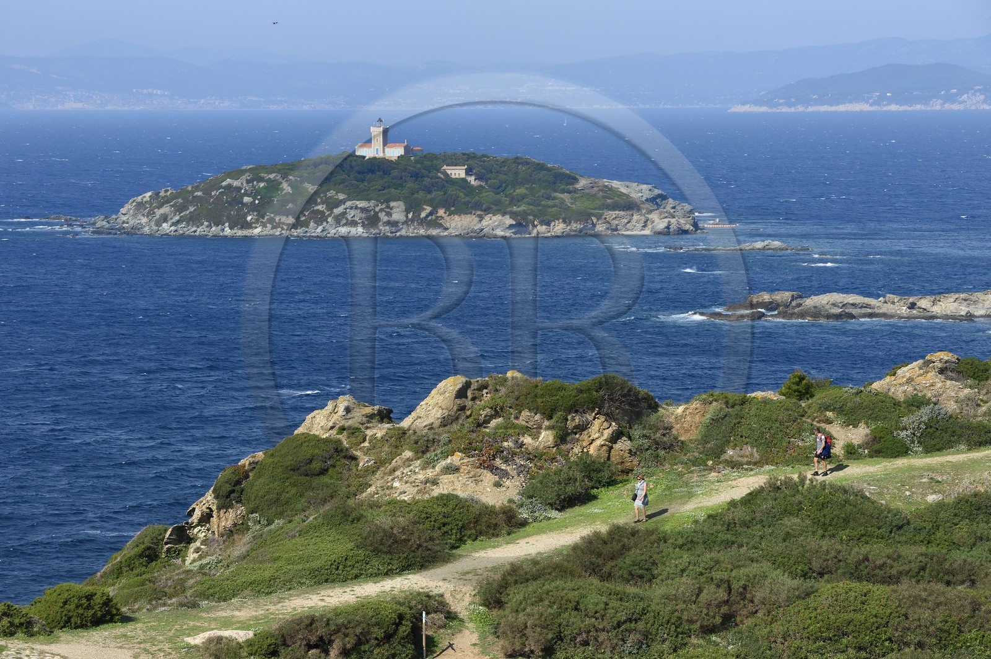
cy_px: 330
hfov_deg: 16.8
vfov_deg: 11.2
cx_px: 496
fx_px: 3356
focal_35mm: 122
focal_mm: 122
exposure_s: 1/320
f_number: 13
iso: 320
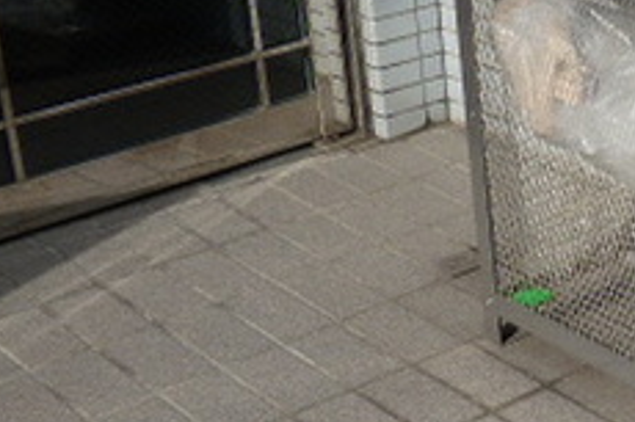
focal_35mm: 95
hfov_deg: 19.7
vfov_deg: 14.3
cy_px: 112
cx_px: 834
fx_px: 1674
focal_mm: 5.29
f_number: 3.3
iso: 100
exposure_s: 1/400
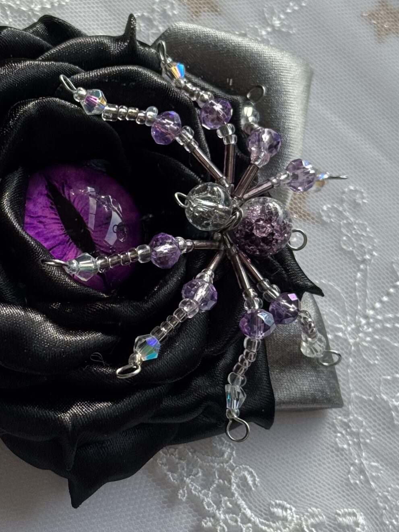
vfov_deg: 21.1
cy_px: 244
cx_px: 77
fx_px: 1429
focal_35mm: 93
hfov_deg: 15.8
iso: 64
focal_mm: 6.76
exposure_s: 1/747
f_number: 1.78
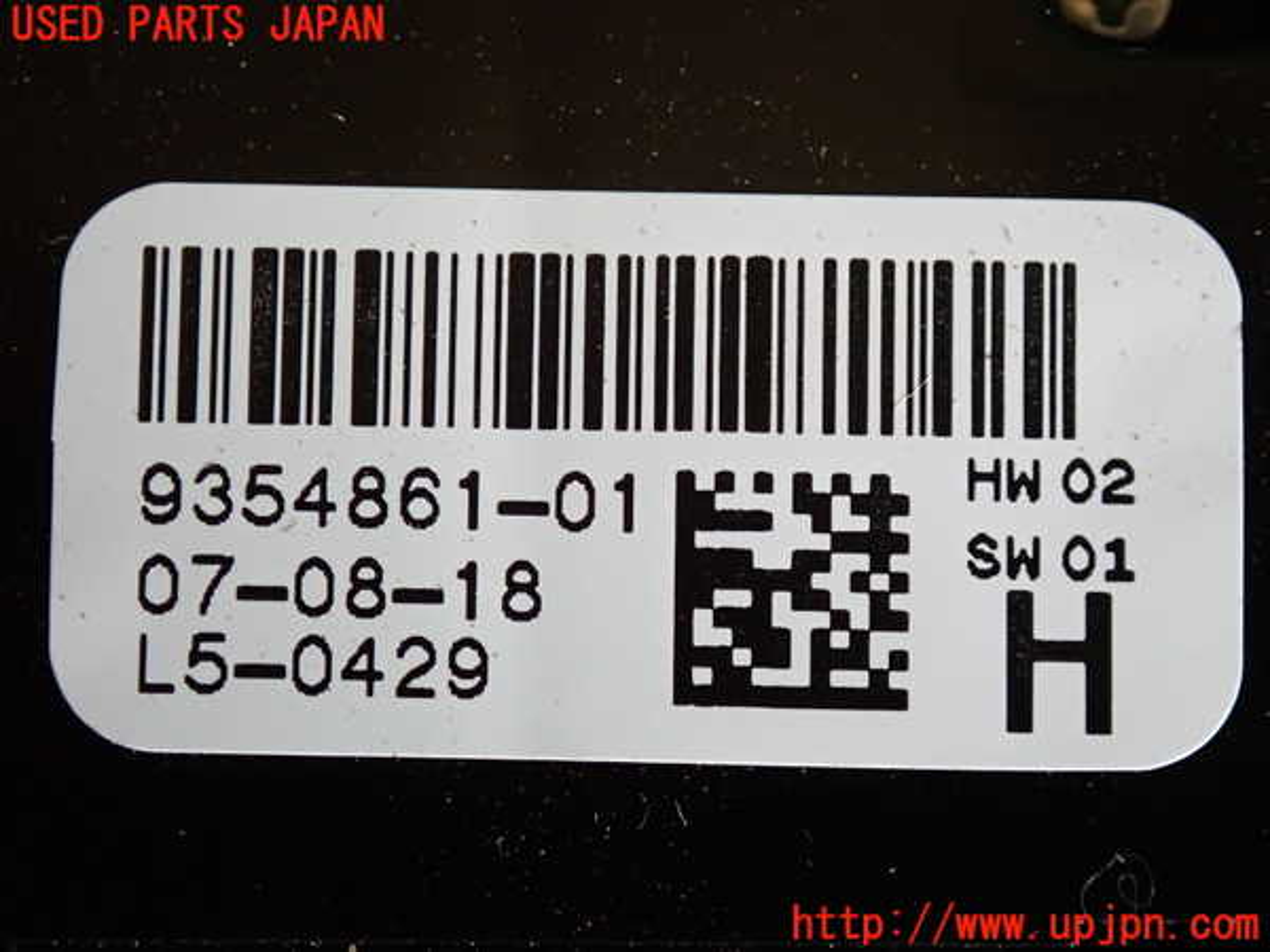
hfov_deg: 19.6
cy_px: 476
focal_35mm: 100
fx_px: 3669
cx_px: 635
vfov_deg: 14.8
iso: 640
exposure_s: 1/100
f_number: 4.9
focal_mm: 18
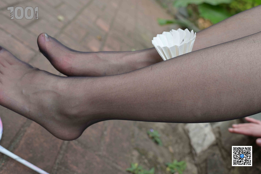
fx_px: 254
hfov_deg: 54.4
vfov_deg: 37.9
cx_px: 130
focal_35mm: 35
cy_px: 87
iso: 200
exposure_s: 1/320
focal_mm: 35
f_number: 5.6
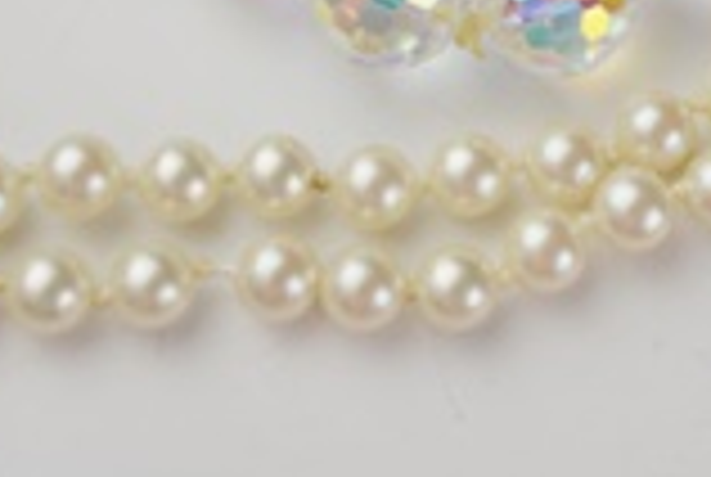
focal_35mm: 125
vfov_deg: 10.5
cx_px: 706
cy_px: -306
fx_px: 2473
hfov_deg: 16.0
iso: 200
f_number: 7.1
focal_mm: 22
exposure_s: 1/200
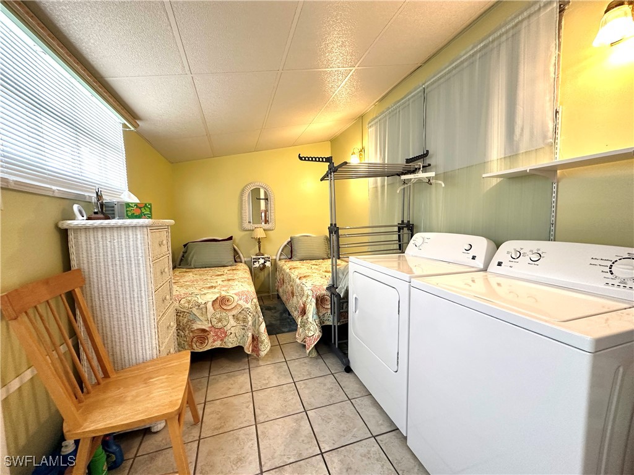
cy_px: 238
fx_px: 256
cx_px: 317
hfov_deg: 102.1
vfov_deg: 85.7
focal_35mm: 14
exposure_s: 1/60
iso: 250
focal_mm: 2.22
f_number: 2.2
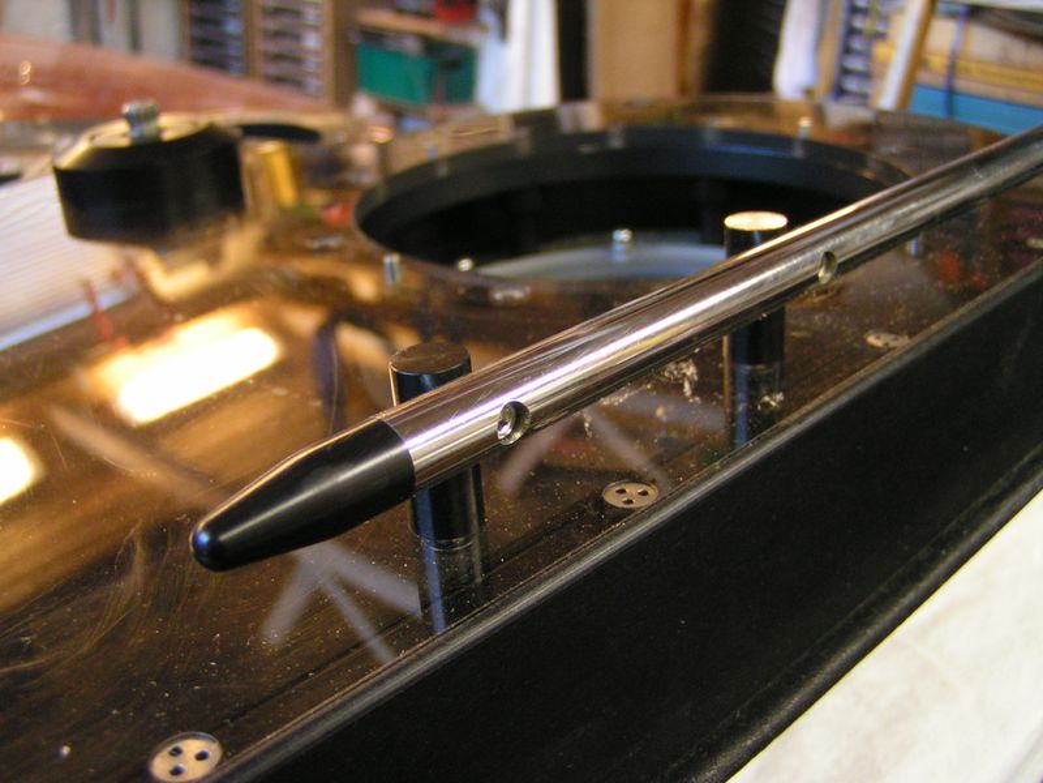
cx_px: 522
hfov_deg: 49.0
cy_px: 392
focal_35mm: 38
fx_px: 1145
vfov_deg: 37.7
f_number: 2.8
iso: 200
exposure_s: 1/6
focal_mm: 5.8
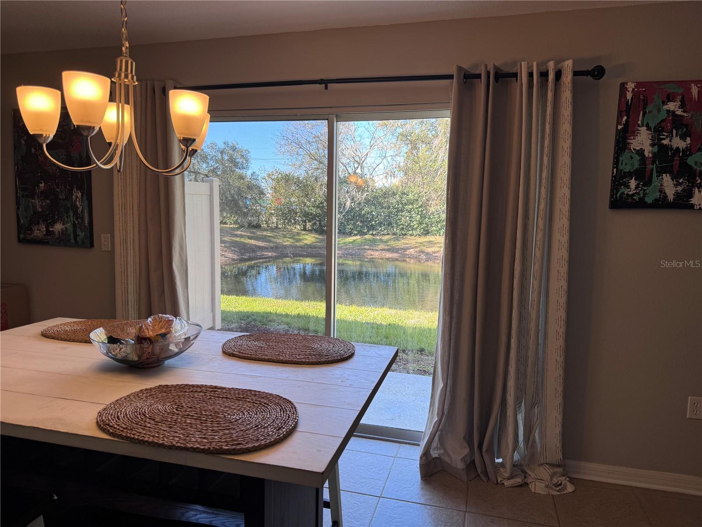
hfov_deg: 71.6
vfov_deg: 56.8
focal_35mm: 24
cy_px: 264
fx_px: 487
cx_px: 351
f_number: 1.78
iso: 50
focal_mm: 6.76
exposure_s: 1/131
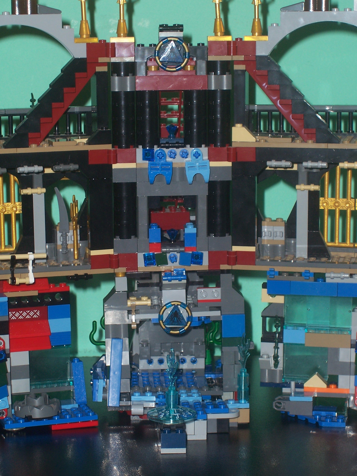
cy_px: 238
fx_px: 1403
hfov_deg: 14.5
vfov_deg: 19.3
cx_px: 178
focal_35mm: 102
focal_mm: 16.8
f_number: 4.6
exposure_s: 1/90
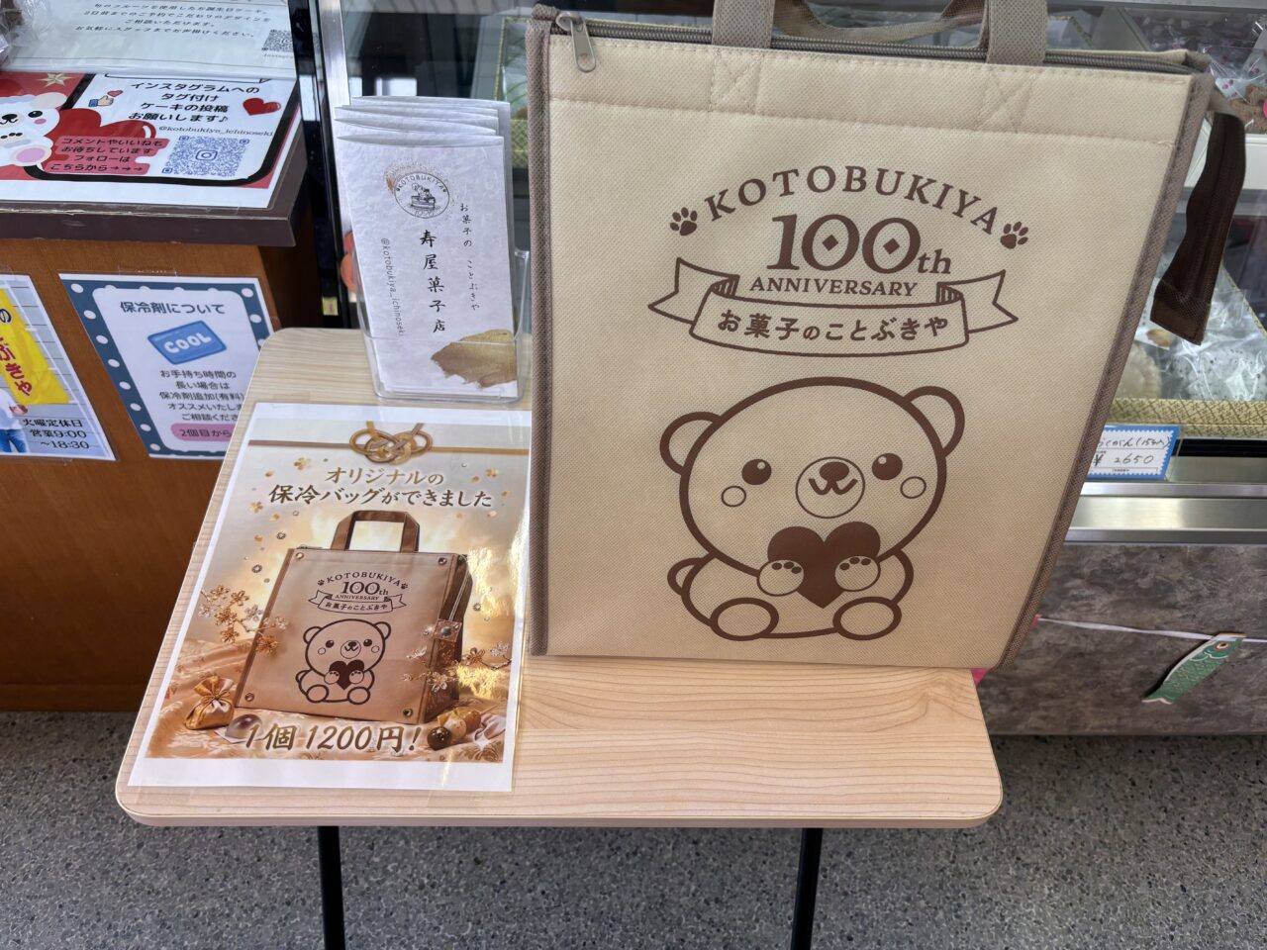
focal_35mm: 26
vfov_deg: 53.1
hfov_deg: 67.3
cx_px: 634
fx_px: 952
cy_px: 475
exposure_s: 1/100
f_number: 1.6
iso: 40
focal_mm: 5.96
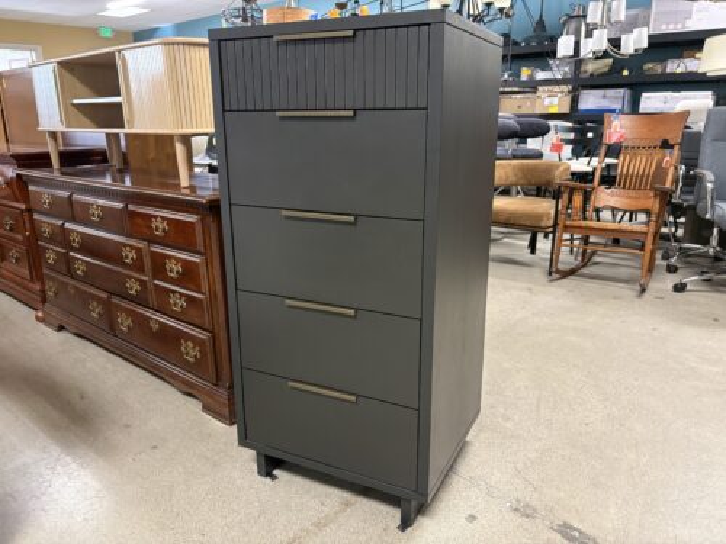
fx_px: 545
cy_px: 272
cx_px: 363
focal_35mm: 26
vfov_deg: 53.1
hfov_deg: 67.3
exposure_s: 1/40
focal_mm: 5.96
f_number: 1.6
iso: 320
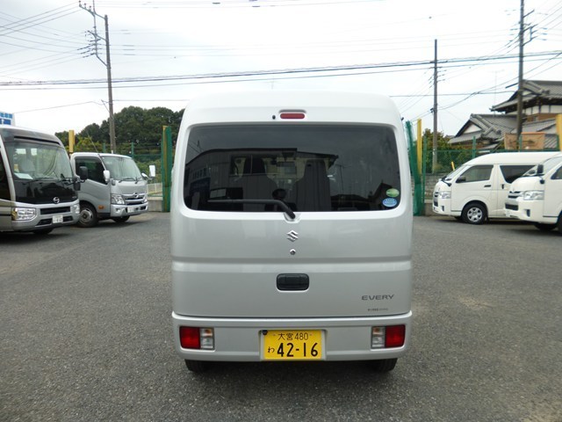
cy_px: 211
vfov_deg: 56.8
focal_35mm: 24
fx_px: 390
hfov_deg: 71.6
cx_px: 281
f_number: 2.8
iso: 100
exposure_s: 1/800
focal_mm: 4.3
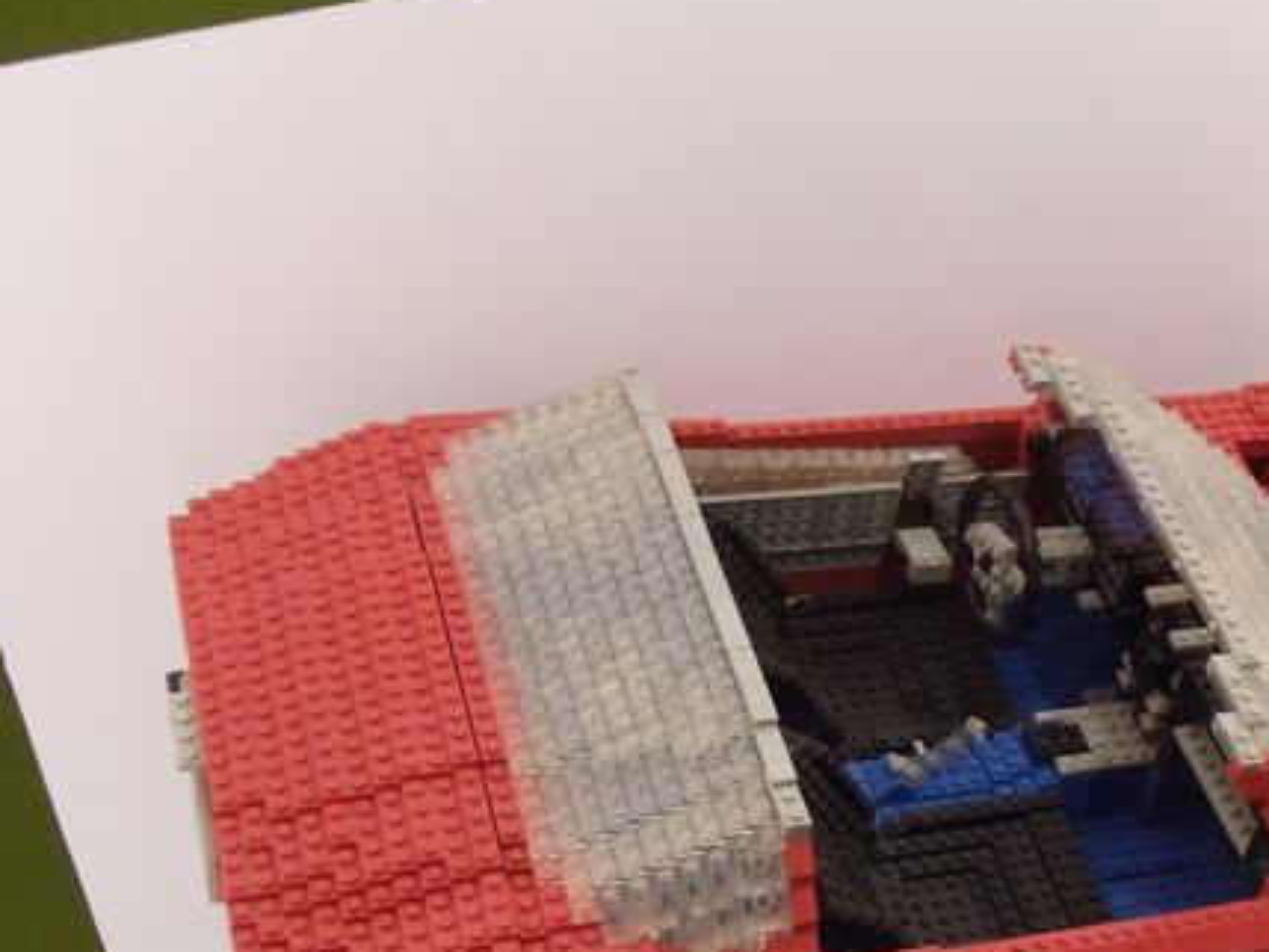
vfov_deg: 17.8
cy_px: 819
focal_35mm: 82
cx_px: 970
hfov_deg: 23.6
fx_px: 3007
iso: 400
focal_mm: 6
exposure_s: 1/50
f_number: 3.5
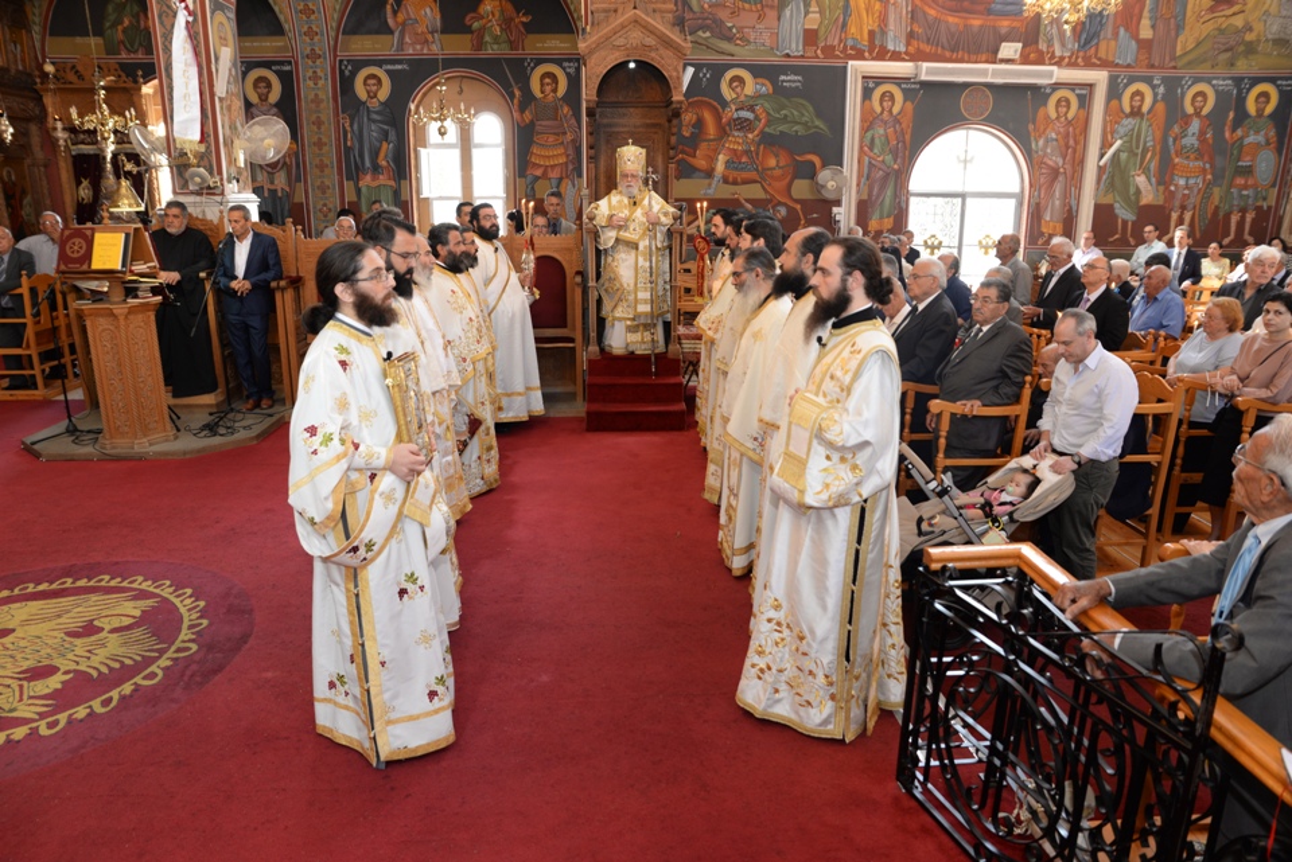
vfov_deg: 53.2
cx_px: 646
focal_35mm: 24
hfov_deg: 73.7
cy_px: 431
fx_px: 862
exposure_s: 1/40
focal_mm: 24
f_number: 4.5
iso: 500
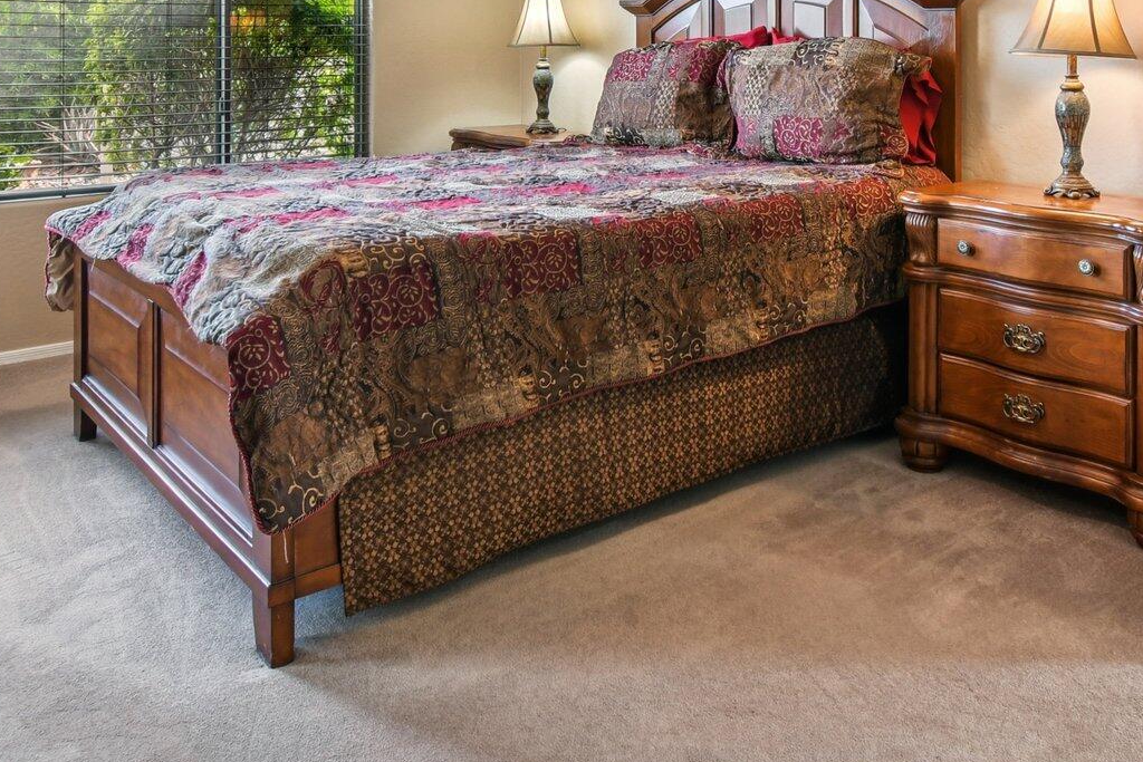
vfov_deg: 38.0
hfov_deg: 58.1
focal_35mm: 32
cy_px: 56
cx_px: 698
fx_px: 1016
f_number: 8
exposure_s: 1/10
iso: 400
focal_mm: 11
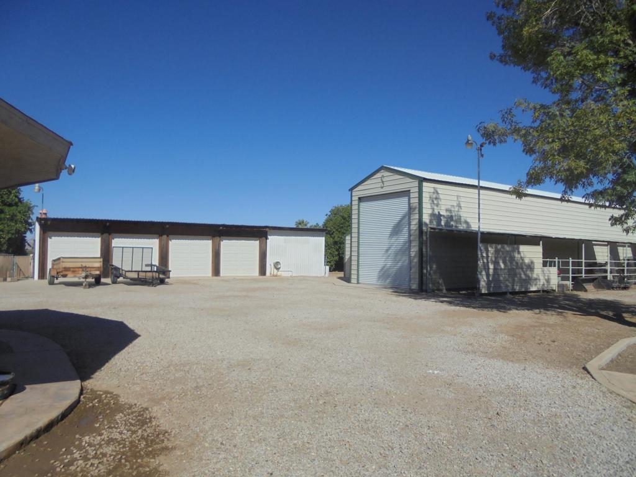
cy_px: 238
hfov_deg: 67.3
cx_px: 318
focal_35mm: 26
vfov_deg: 53.1
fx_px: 478
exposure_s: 1/200
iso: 100
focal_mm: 4.6
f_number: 11.5
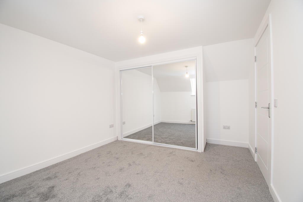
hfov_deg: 100.4
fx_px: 126
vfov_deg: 77.3
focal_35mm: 15
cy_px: 101
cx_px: 152
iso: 320
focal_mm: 10
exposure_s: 1/5
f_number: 9
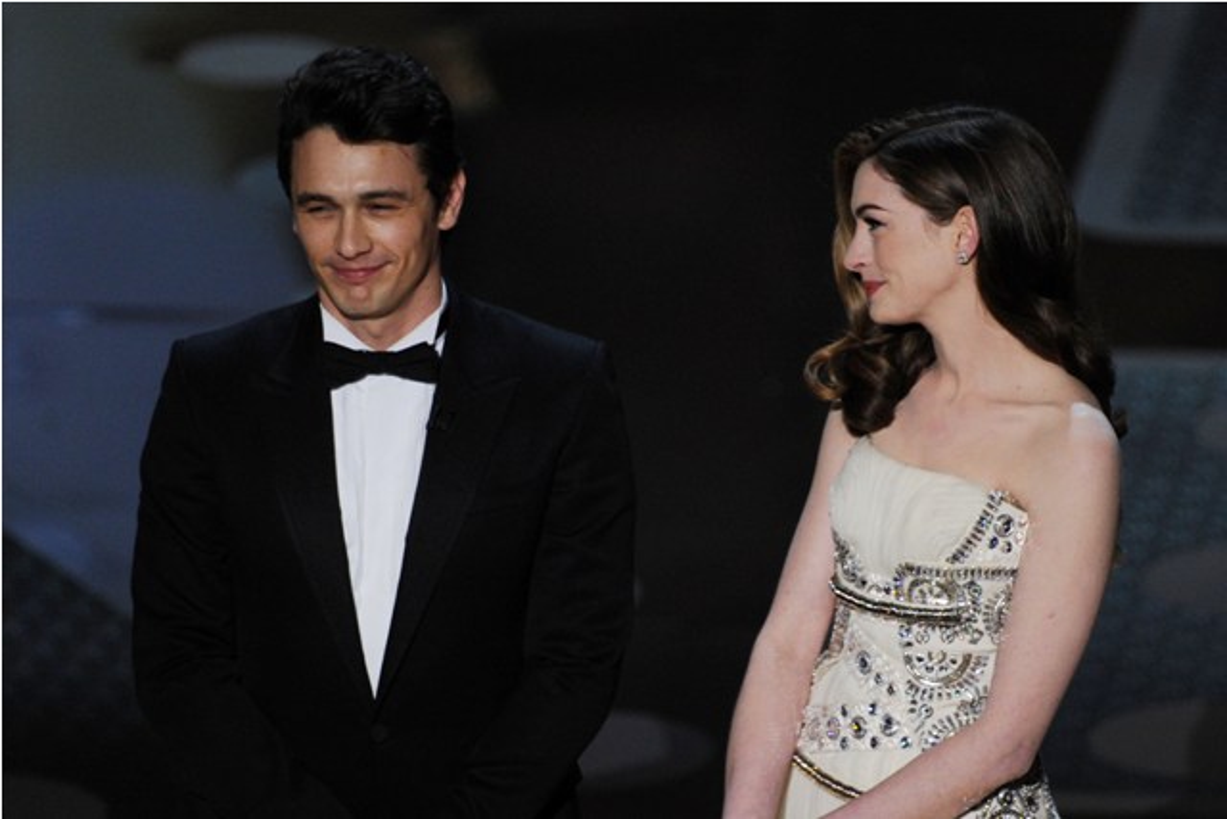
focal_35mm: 600
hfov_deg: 3.4
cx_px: 614
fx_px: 20453
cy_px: 410
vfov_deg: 2.3
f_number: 4
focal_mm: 600
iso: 2000
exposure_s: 1/250
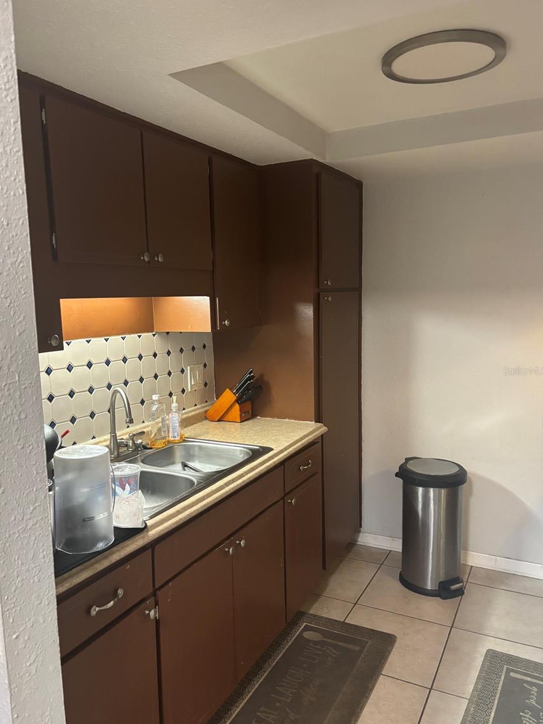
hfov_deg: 51.4
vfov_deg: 65.3
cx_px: 266
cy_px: 371
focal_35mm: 27
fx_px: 565
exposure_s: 1/60
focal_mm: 5.96
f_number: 1.6
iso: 400
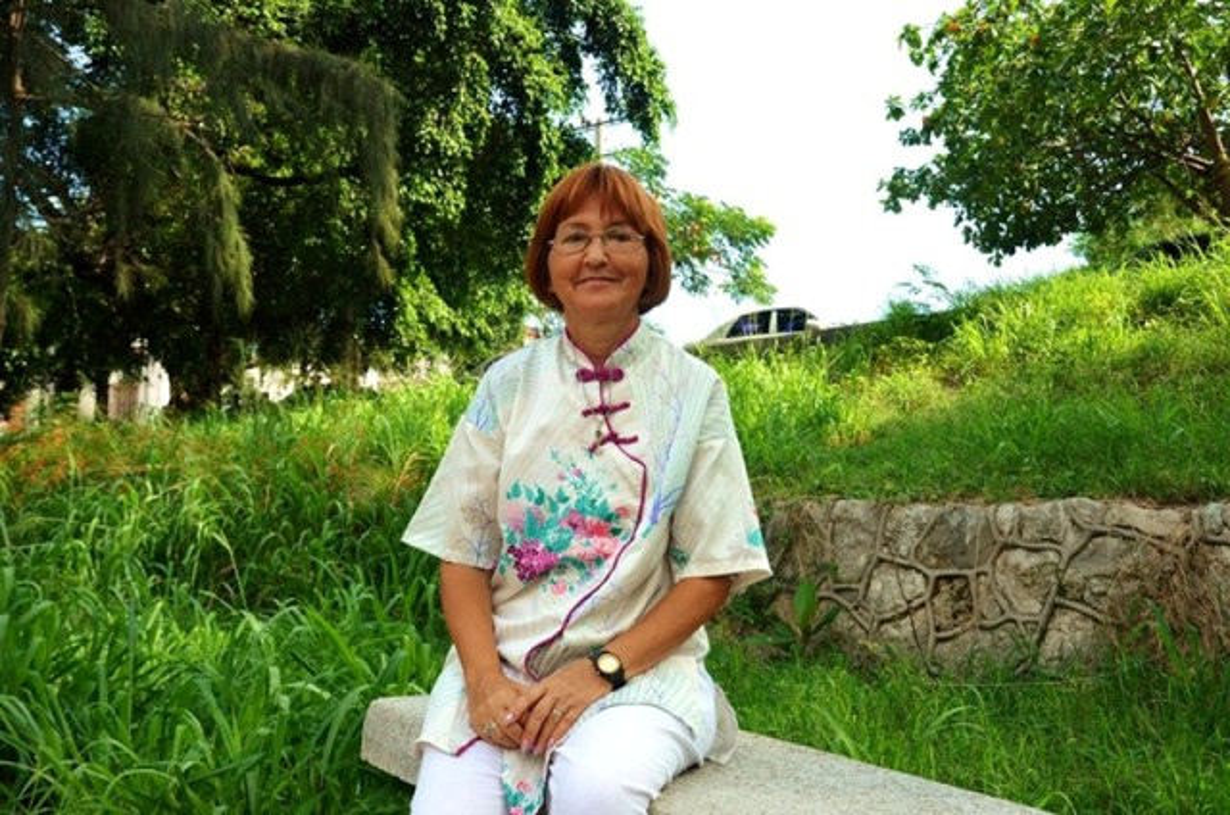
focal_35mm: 36
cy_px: 408
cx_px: 615
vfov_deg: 36.7
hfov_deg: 53.2
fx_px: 1228
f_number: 7.1
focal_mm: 24
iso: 200
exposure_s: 1/200
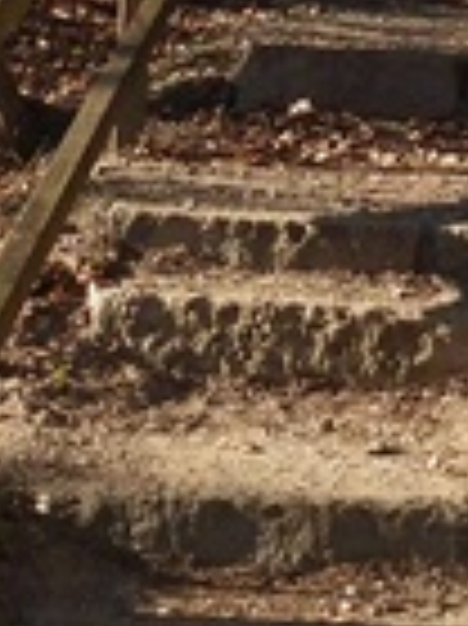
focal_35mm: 138
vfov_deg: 14.1
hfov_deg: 10.4
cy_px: -18
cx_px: 675
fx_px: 2491
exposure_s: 1/800
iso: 100
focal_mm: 4.3
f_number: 2.8
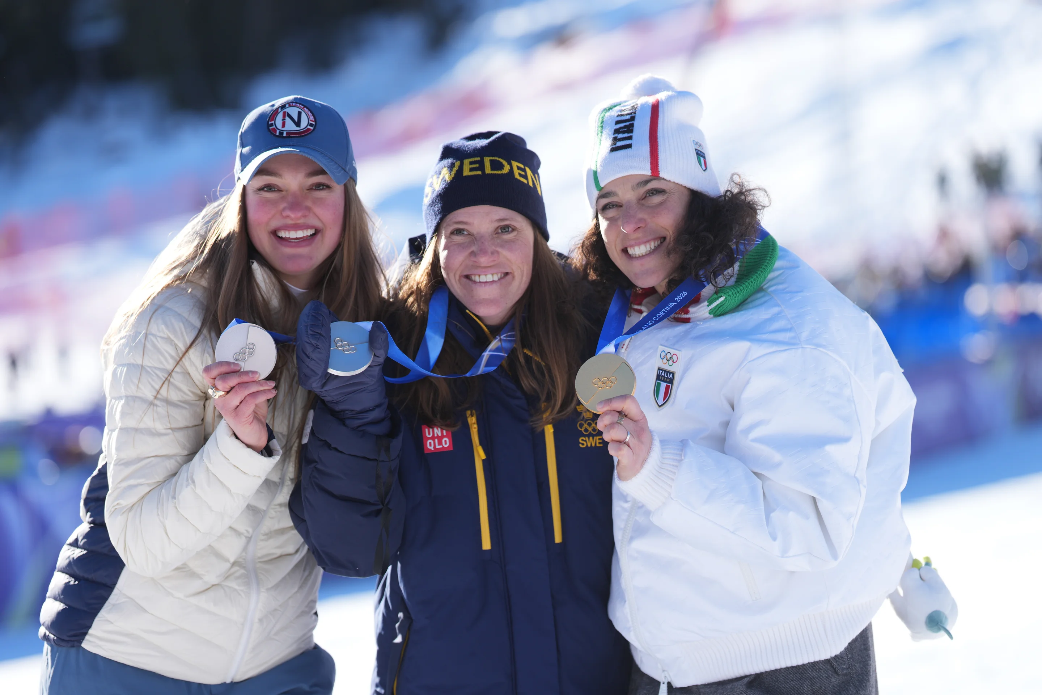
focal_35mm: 124
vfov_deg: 11.1
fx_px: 3589
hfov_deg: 16.5
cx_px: 521
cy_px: 348
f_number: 2.8
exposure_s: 1/1250
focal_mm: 124
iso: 125
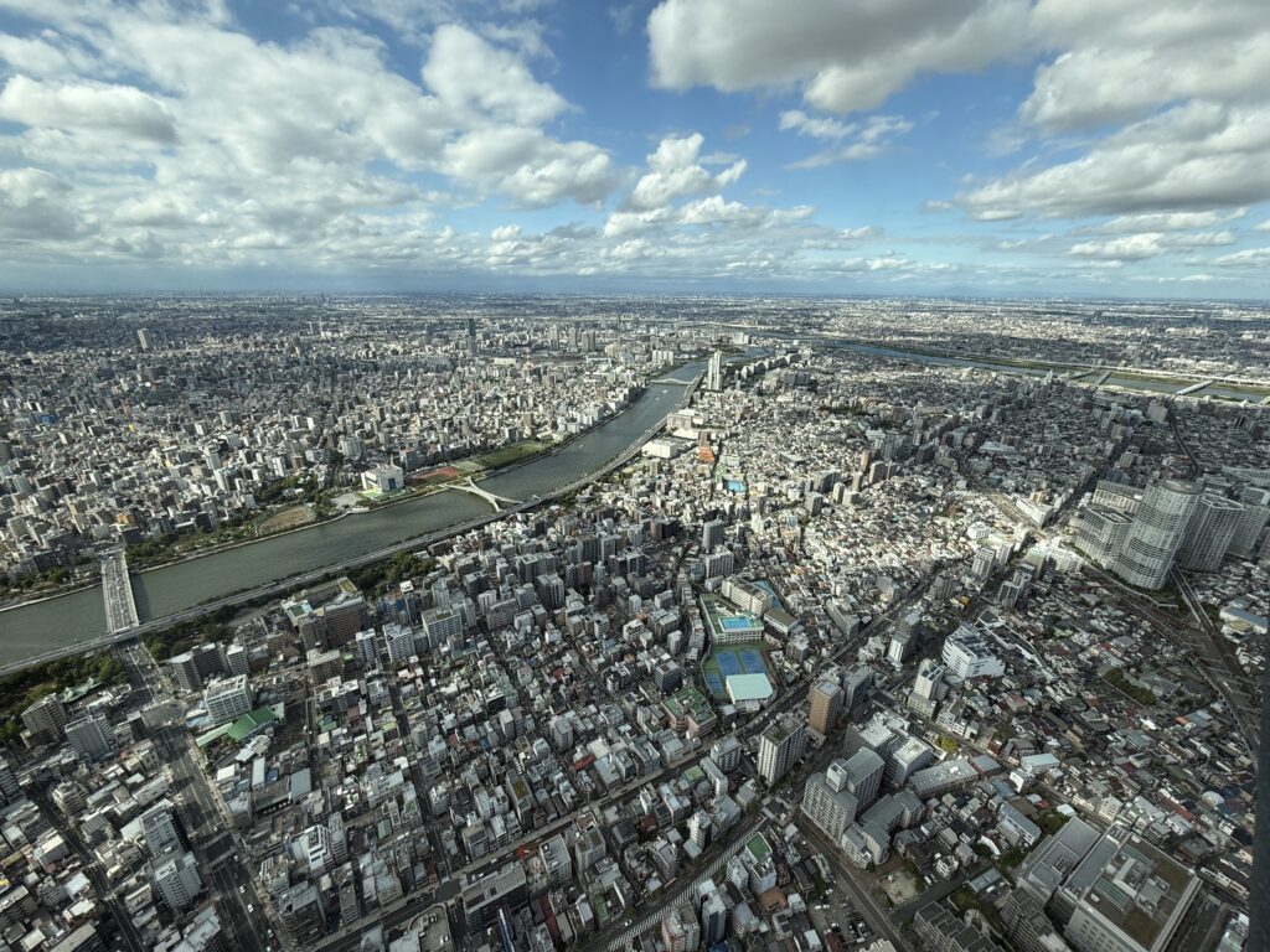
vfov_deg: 85.7
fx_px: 514
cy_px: 476
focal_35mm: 14
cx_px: 635
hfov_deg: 102.1
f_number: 2.2
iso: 50
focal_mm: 2.22
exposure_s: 1/1698
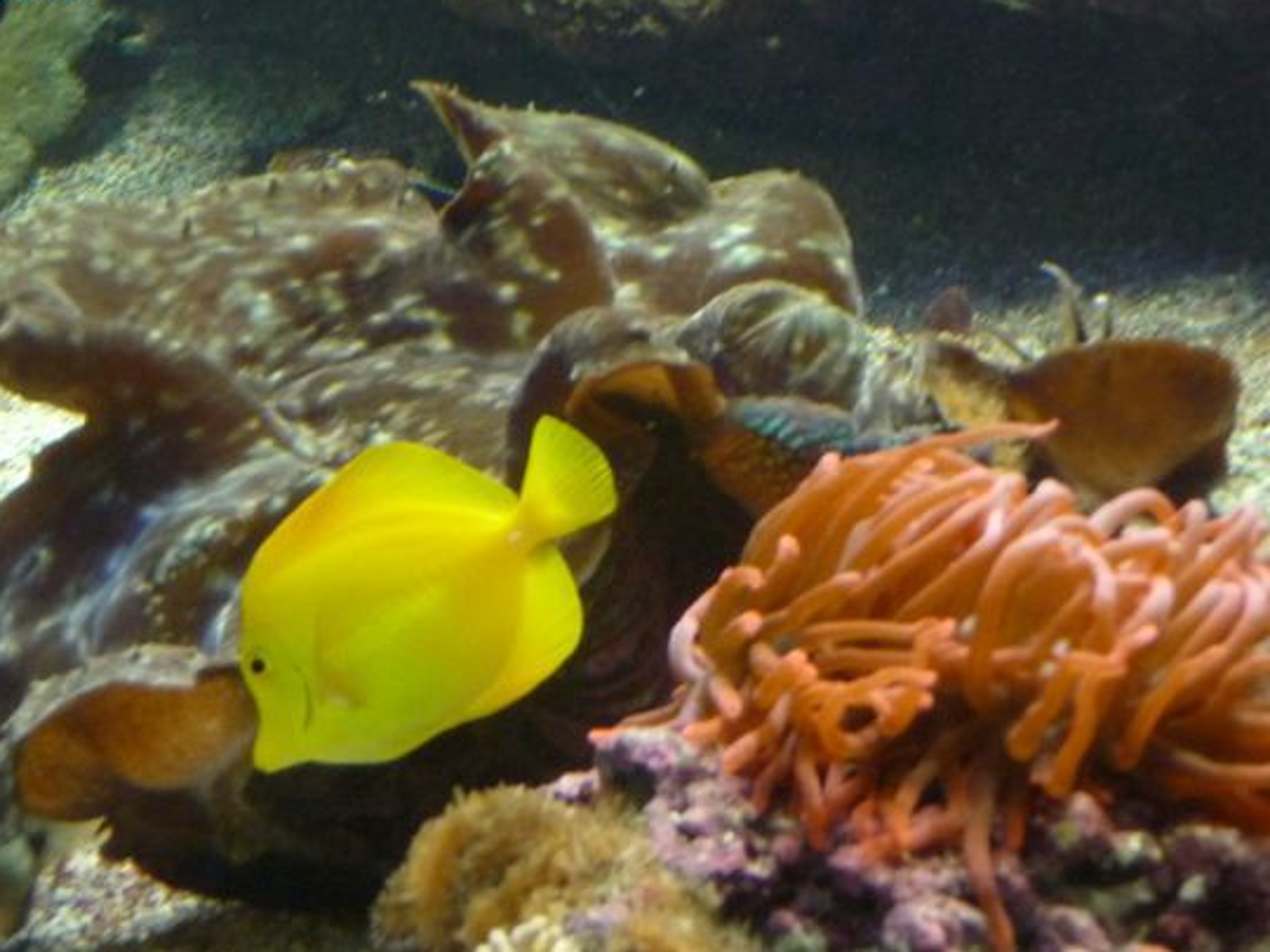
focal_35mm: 135
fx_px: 4953
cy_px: 512
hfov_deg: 14.6
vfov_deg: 11.0
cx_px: 593
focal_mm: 14.2
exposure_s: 1/30
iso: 400
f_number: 4.7
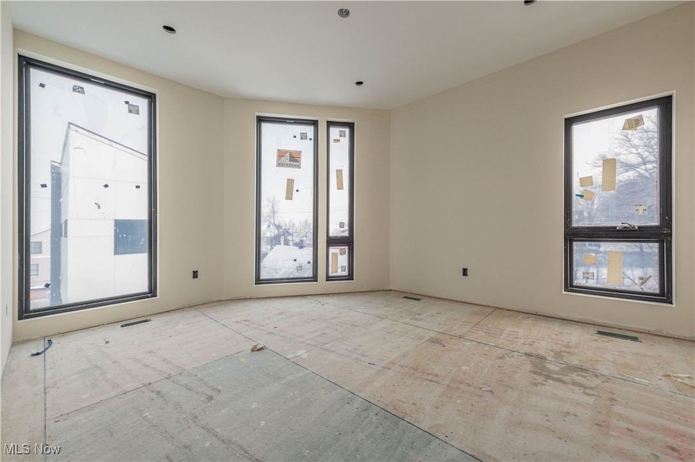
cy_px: 231
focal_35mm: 14
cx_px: 348
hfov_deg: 104.3
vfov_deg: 81.1
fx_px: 270
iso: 100
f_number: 9
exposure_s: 1/100
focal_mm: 14
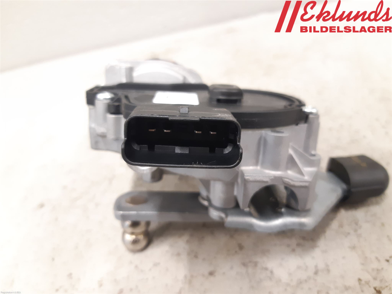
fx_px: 294
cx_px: 196
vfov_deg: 53.1
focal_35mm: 26
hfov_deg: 67.3
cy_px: 147
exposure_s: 1/24
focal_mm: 3.93
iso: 200
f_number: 1.7
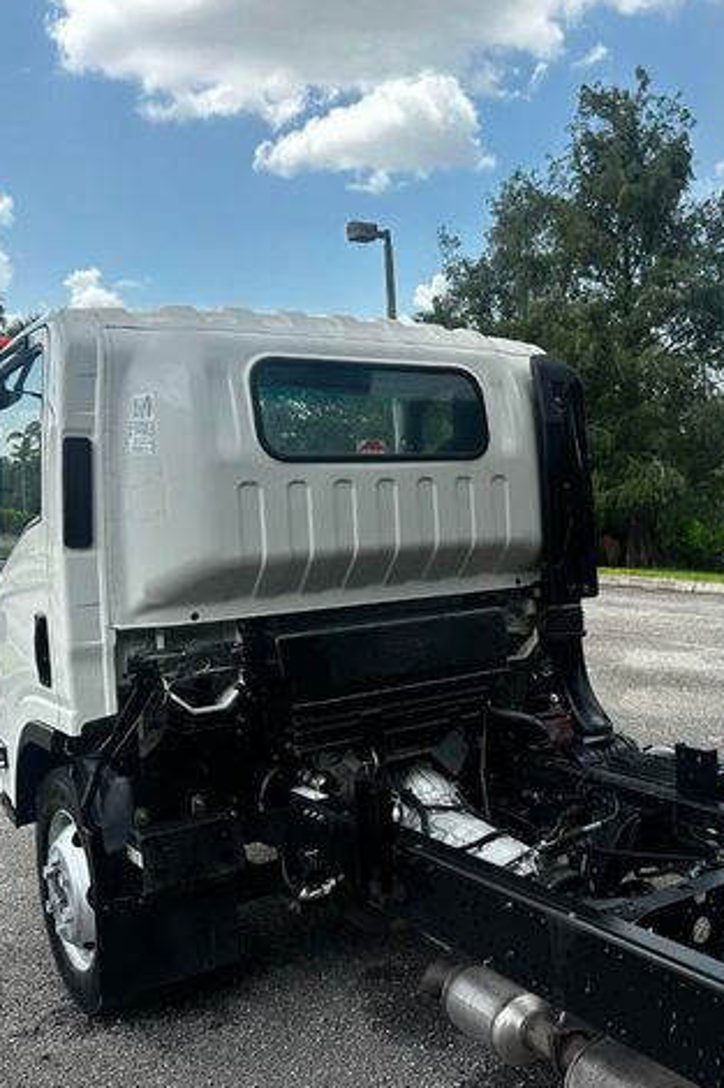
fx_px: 1026
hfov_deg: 38.3
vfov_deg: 55.8
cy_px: 546
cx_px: 493
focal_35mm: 34
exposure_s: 1/2591
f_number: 1.78
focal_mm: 6.86
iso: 80
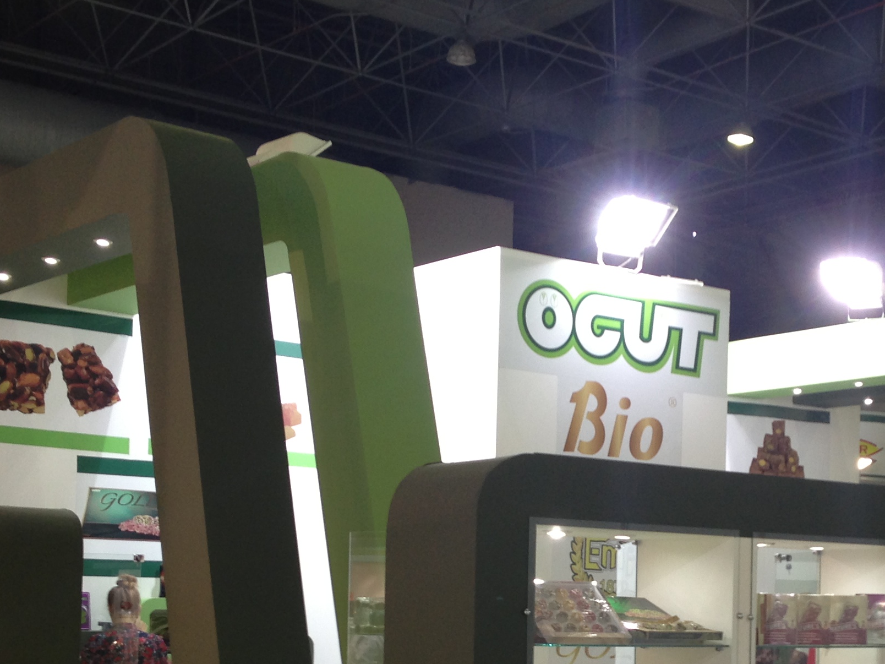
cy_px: 552
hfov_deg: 28.8
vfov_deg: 21.6
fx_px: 1713
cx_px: 579
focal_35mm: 67
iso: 50
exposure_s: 1/20
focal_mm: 4.13
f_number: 2.4
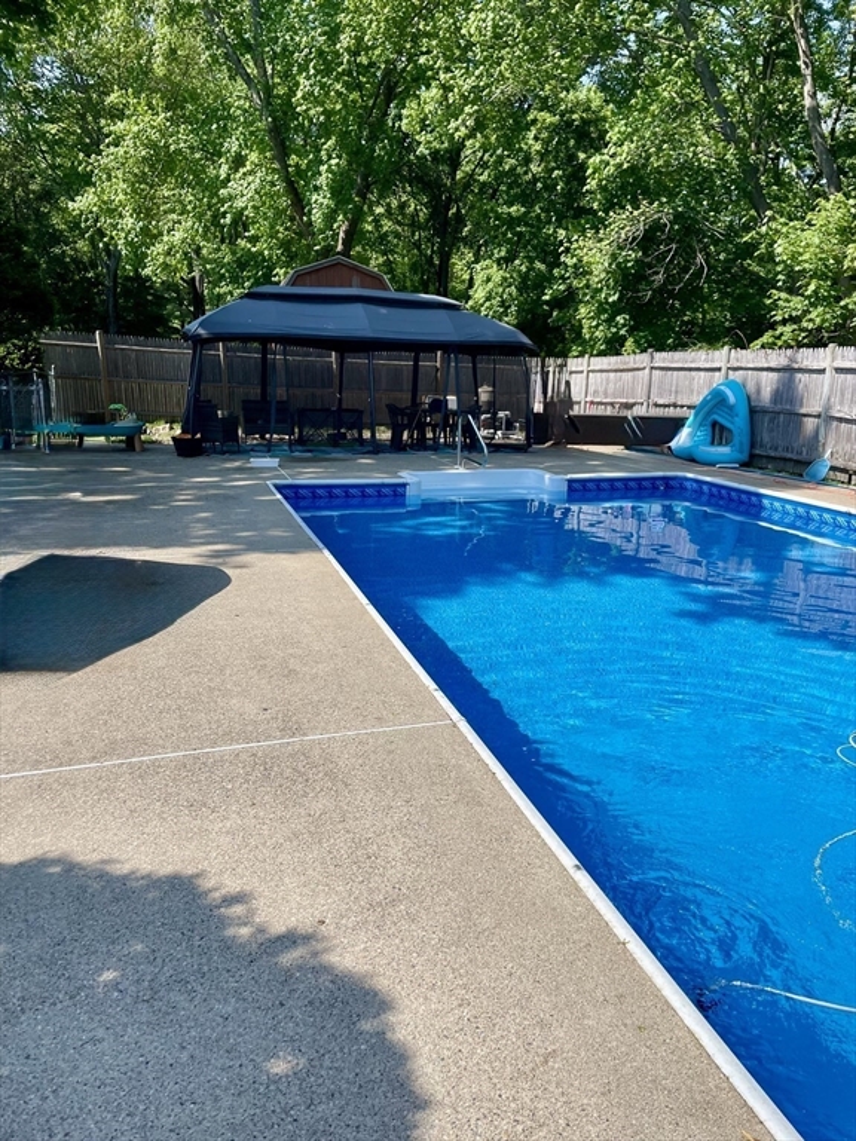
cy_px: 570
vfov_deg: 67.3
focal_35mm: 26
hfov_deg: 53.1
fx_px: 857
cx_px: 428
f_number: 1.6
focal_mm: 4.2
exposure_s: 1/2681
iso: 32
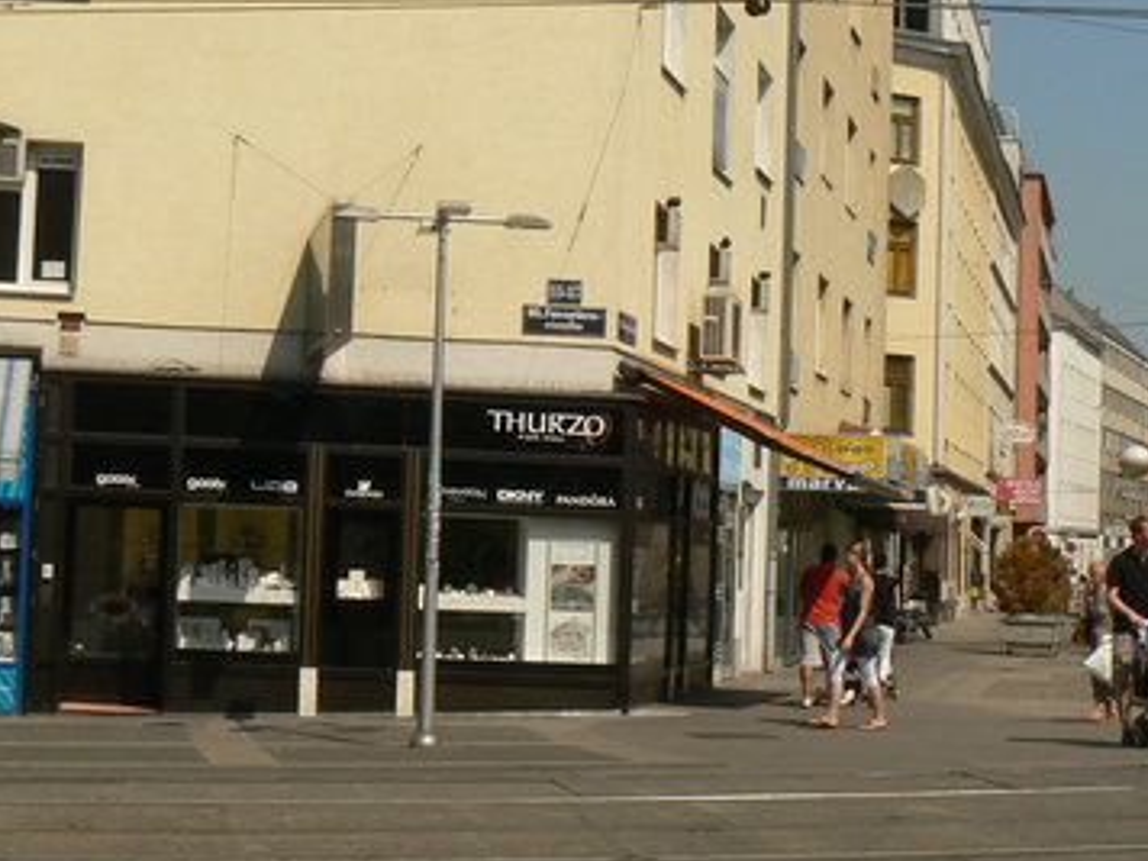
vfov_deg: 18.2
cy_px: 290
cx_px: 606
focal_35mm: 81
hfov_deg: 24.1
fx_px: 2686
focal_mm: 6
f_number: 8
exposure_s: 1/640
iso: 80
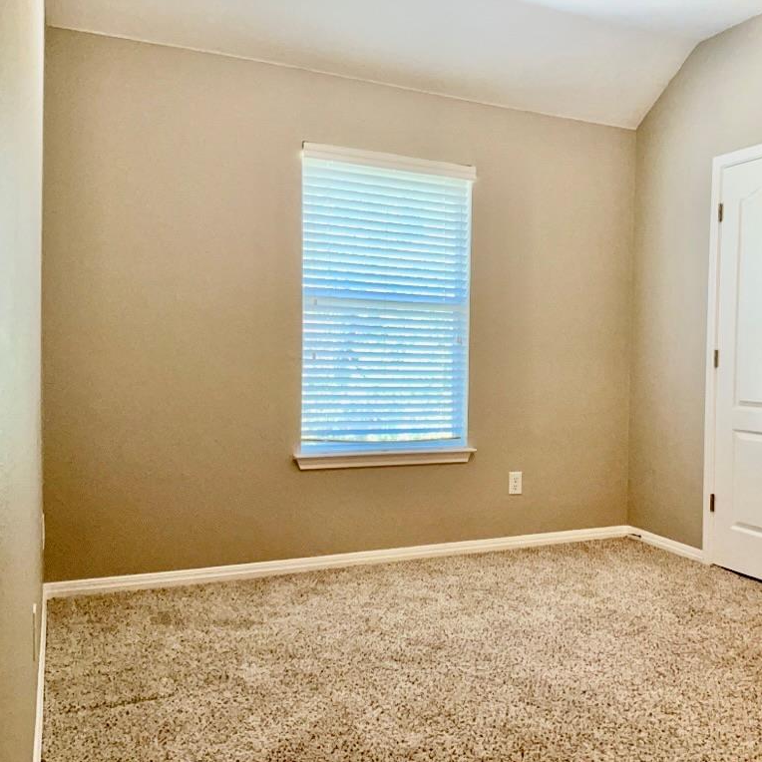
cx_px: 493
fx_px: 797
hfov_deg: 50.4
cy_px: 382
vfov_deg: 51.1
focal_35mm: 32
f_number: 1.8
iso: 100
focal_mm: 3
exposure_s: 1/60
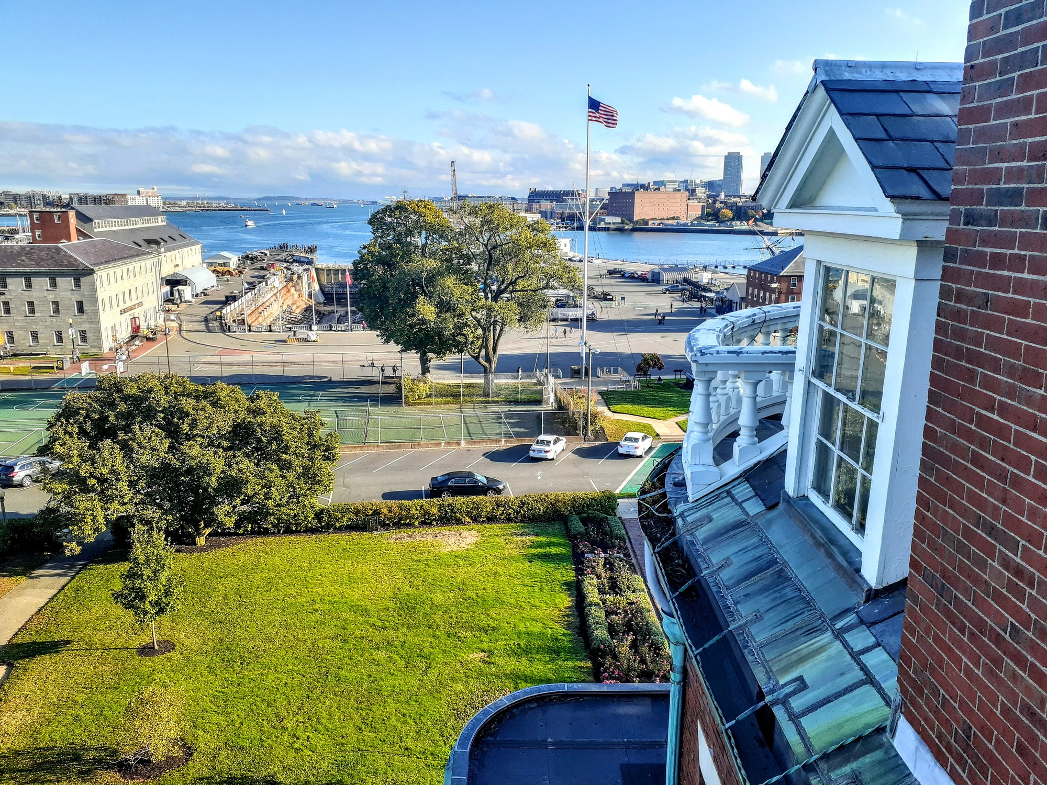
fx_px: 817
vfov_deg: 51.4
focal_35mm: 27
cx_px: 524
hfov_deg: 65.3
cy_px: 392
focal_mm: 3.6
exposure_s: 1/699
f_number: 1.9
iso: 40
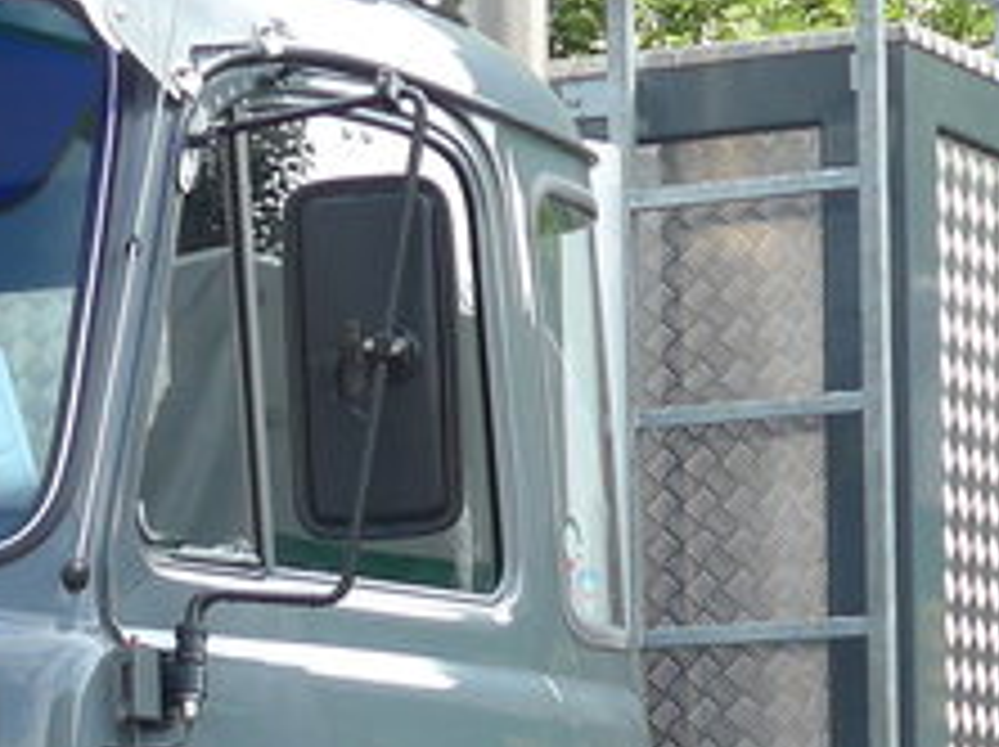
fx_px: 5304
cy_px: 891
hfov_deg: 10.6
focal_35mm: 184
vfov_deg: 8.0
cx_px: -130
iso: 80
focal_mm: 7
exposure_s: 1/320
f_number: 2.8
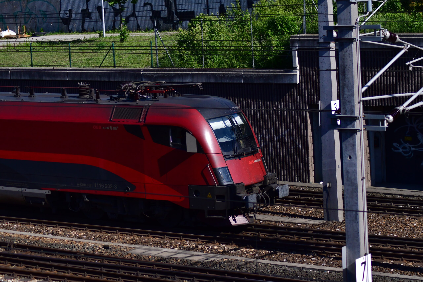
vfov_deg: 13.0
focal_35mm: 105
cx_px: 212
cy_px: 141
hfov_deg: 19.5
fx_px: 1234
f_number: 5
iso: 640
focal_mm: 70
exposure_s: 1/8000
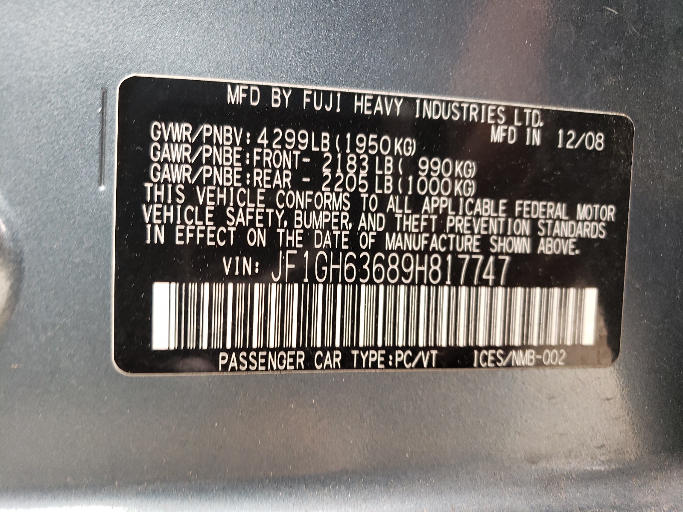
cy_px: 256
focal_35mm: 26
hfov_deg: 67.3
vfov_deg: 53.1
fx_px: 513
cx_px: 342
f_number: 1.5
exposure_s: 1/60.2
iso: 71
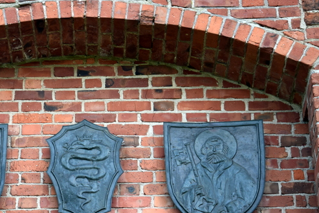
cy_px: 153
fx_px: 1338
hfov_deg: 13.5
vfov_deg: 9.1
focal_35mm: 151
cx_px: 75
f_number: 6.3
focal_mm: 62
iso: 200
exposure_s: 1/250
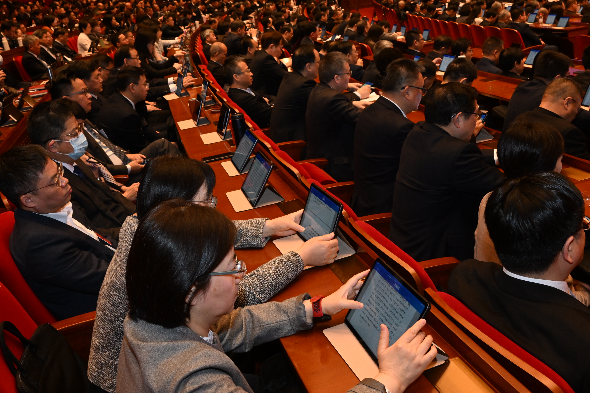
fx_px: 590
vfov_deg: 36.9
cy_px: 196
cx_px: 295
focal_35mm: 36
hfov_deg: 53.1
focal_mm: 24
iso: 2500
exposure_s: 1/60
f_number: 8
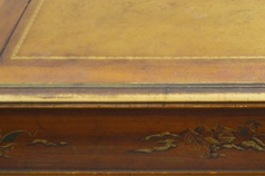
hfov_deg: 18.8
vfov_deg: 12.7
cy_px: 2
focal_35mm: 106
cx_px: 259
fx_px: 779
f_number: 4.5
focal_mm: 28
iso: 450
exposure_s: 1/60
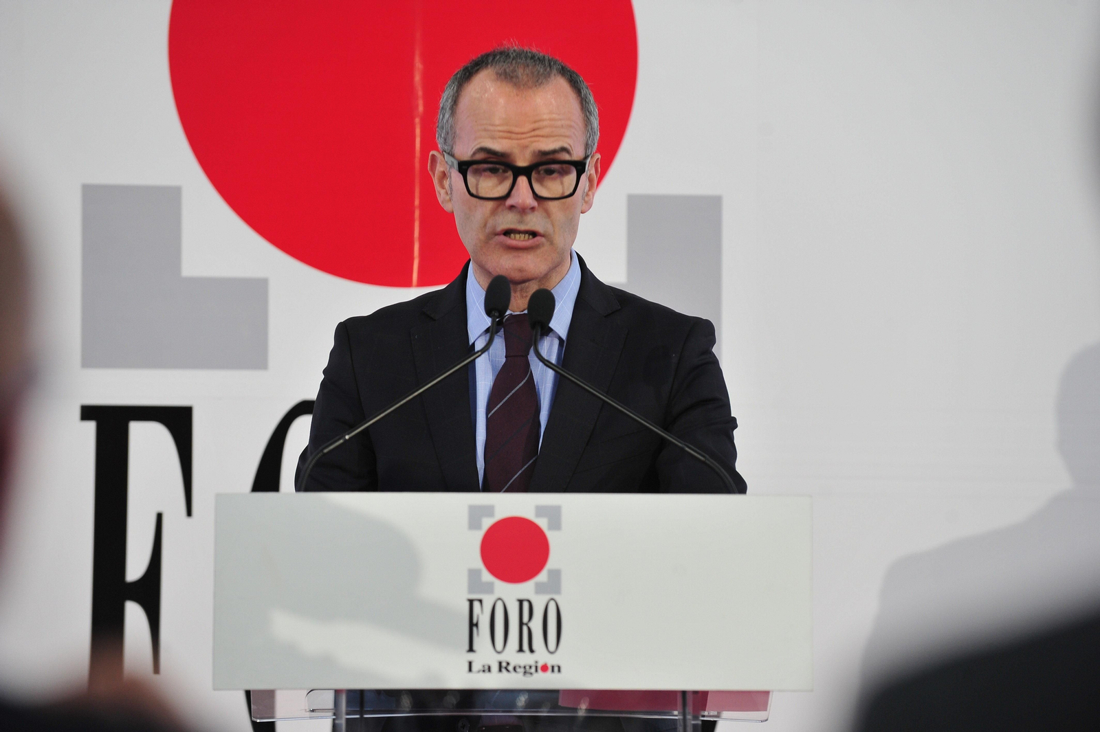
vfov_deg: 7.2
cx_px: 550
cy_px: 366
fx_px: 5802
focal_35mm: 190
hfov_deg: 10.8
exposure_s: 1/100
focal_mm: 190
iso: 1000
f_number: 5
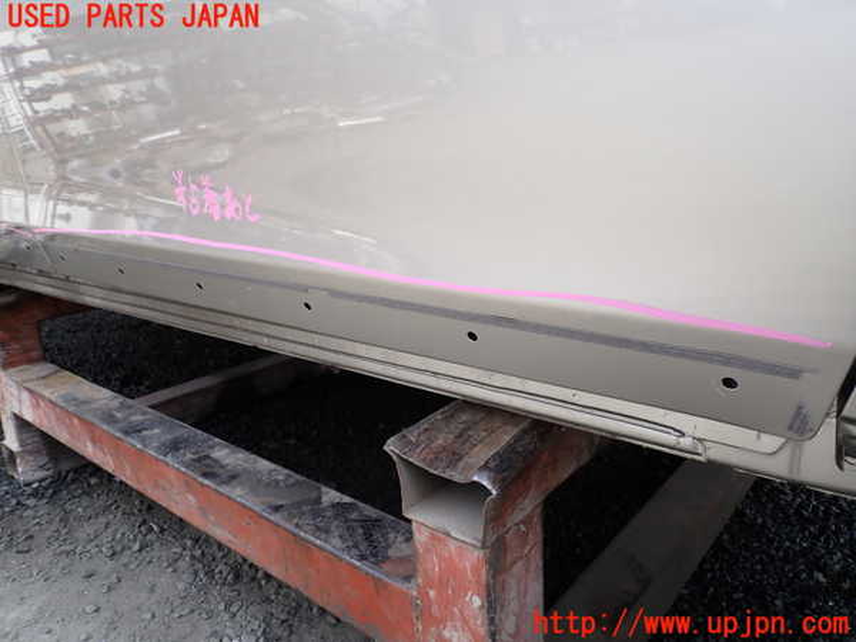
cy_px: 321
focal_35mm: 25
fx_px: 618
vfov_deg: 54.9
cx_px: 428
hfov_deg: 69.4
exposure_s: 1/400
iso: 100
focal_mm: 4.5
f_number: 2.8
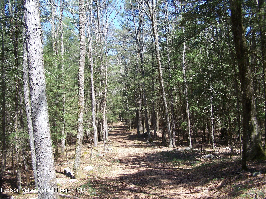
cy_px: 100
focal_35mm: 38
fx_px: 292
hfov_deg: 49.0
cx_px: 133
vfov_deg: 37.7
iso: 80
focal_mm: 6.3
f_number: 2.8
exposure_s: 1/320
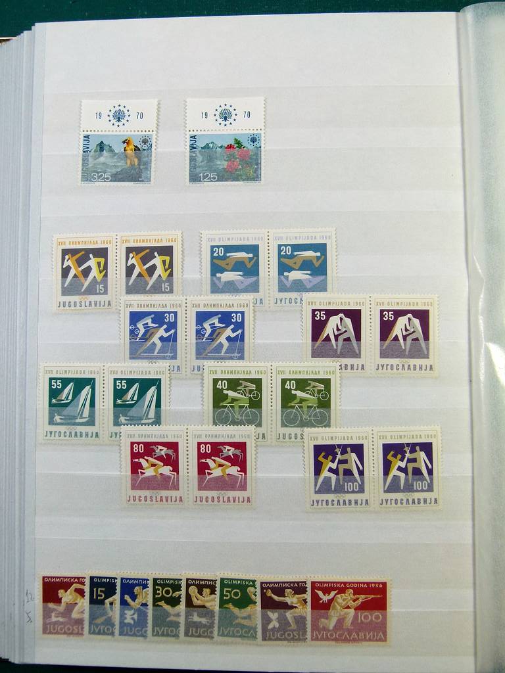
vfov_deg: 54.0
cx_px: 252
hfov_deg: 41.8
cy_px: 336
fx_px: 661
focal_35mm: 34
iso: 100
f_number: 4
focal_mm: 6.1
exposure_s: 1/125
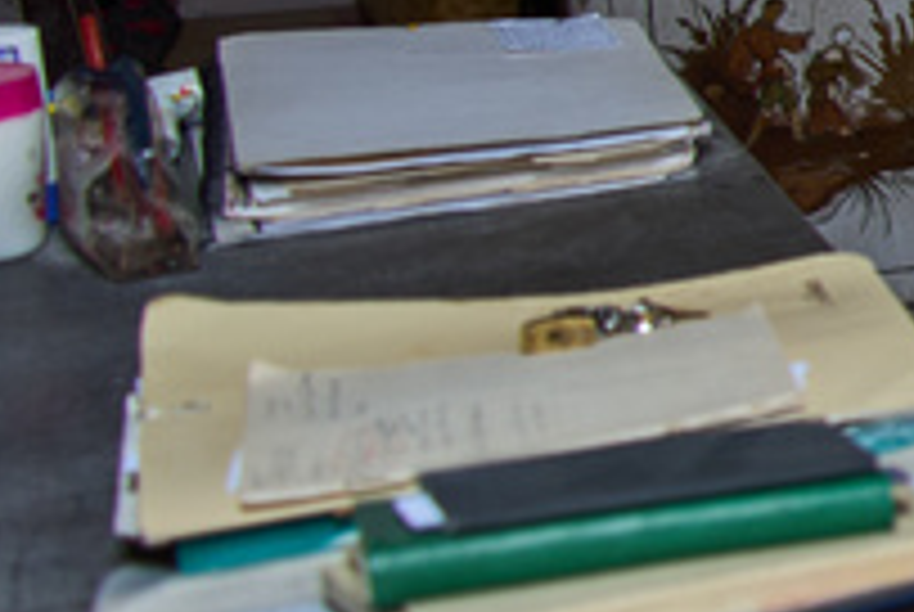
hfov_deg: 11.4
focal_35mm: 156
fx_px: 3966
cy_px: 4
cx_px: 2013
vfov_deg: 8.8
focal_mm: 31
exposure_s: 1/80
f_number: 2.8
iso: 100
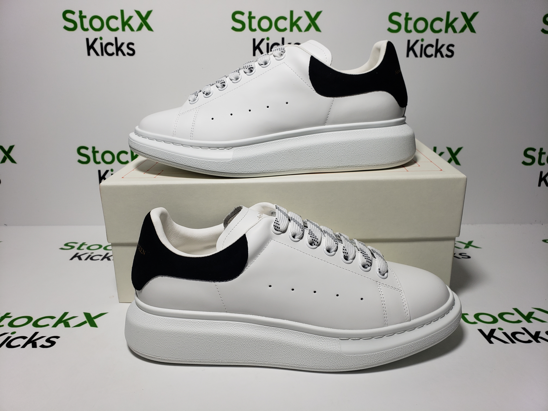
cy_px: 206
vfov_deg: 53.1
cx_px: 274
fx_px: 412
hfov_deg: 67.3
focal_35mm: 26
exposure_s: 1/354
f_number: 2.4
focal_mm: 4.3
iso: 50
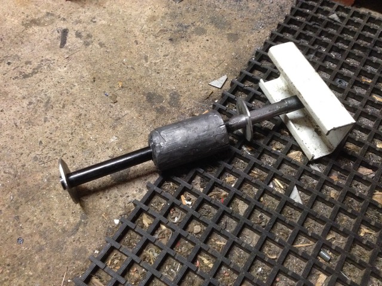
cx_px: 191
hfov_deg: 52.6
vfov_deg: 40.7
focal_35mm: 35
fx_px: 386
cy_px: 143
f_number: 2.4
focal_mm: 4.28
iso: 400
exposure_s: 1/15
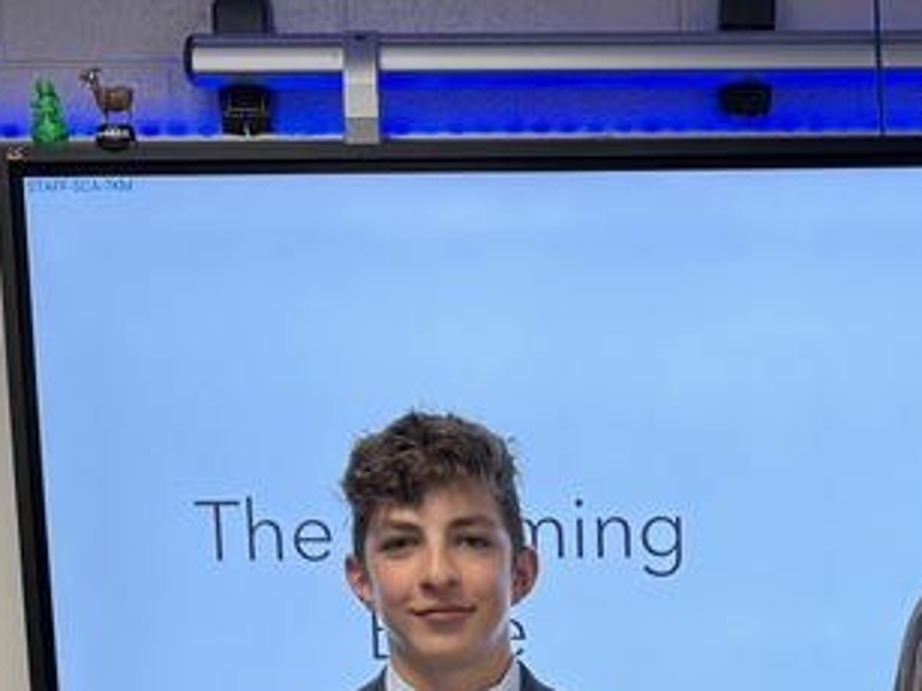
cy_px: 1055
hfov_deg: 24.2
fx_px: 2130
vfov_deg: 16.6
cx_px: 679
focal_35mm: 80
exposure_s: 1/120
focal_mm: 6.76
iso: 160
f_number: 1.78
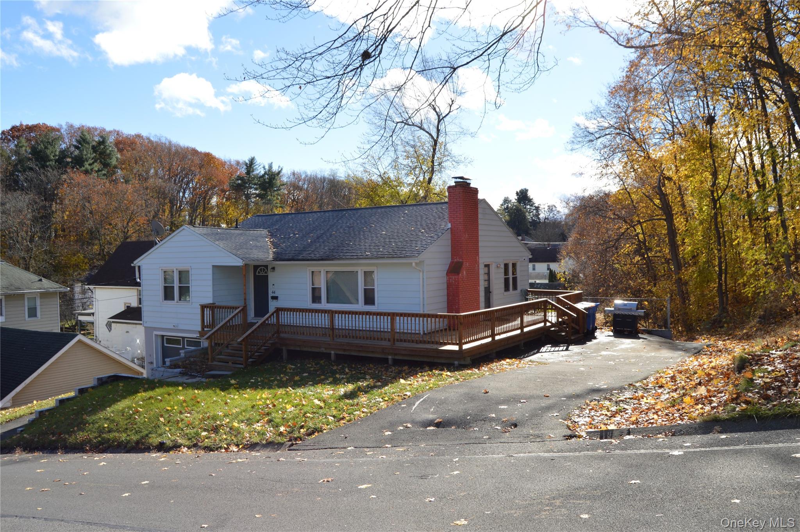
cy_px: 266
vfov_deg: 47.8
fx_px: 599
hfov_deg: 67.4
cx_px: 400
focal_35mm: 27
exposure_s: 1/200
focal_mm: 18
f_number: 8
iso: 100
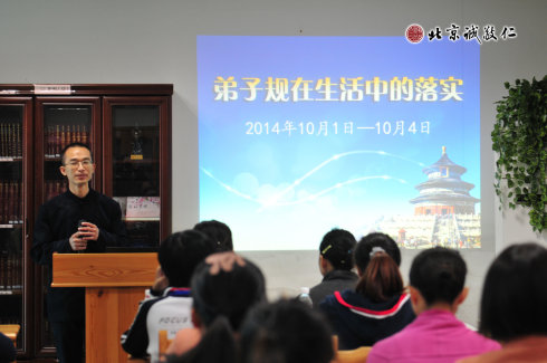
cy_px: 182
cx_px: 274
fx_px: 1593
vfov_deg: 13.0
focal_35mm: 105
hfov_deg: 19.5
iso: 500
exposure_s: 1/50
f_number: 3.5
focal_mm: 70
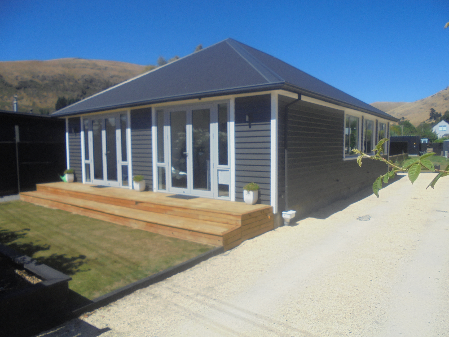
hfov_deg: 67.3
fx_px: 337
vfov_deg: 53.1
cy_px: 168
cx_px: 224
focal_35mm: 26
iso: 100
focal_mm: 4.6
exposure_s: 1/125
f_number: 11.5
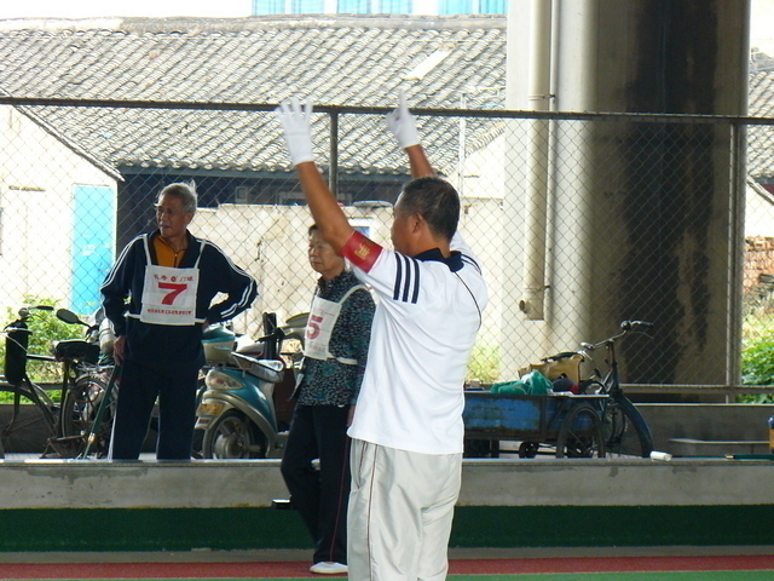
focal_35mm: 198
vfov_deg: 7.5
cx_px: 387
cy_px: 290
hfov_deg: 10.0
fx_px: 4427
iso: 200
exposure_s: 1/125
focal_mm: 32.9
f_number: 4
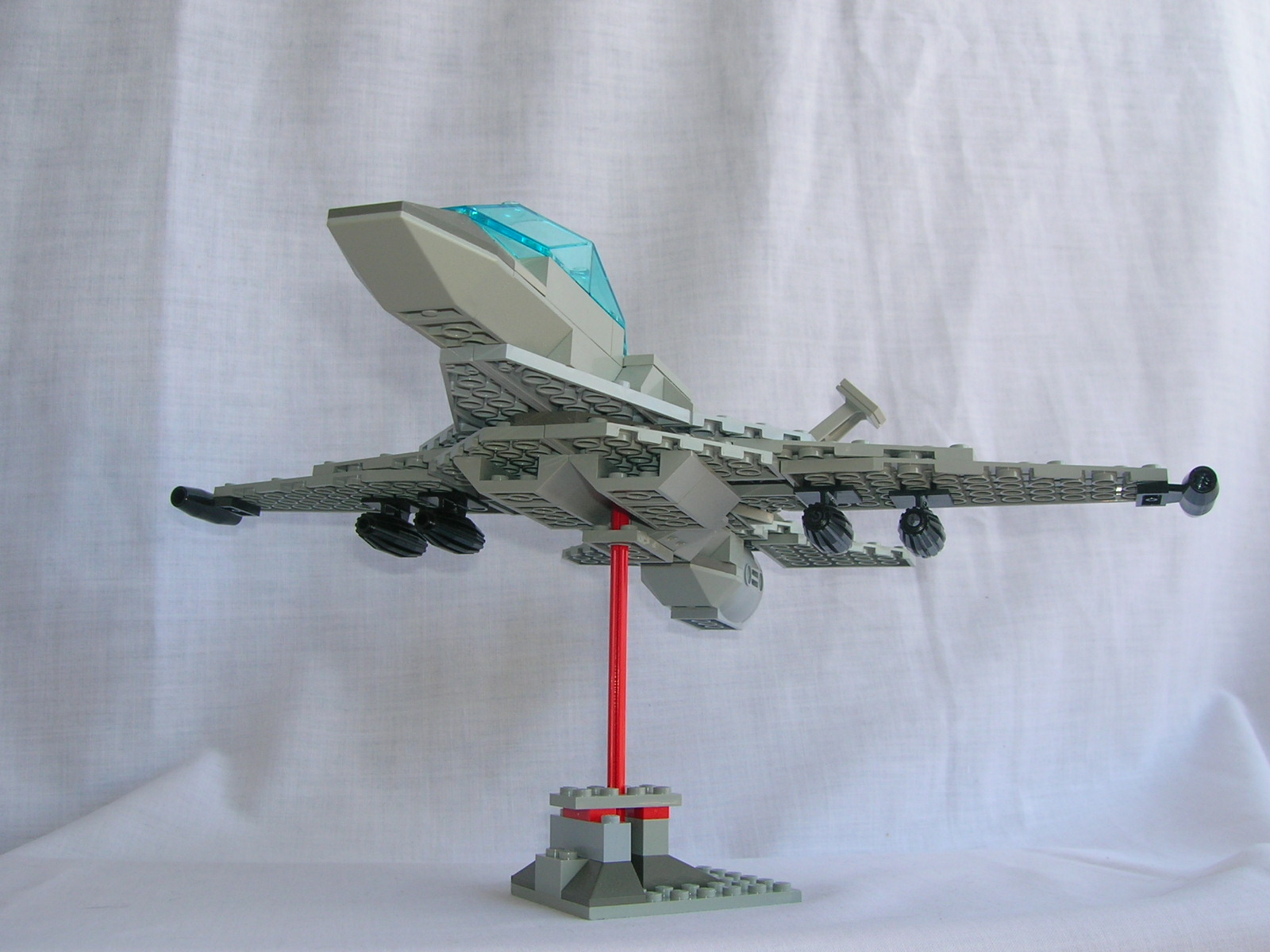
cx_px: 635
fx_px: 1284
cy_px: 476
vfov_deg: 40.7
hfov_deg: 52.6
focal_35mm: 35
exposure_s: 1/50.4
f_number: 4.9
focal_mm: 5.8
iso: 50
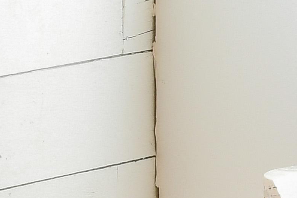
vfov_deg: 2.6
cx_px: 909
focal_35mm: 531
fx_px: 4380
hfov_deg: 3.8
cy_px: 167
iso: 320
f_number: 13
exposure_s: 1/30
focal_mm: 50
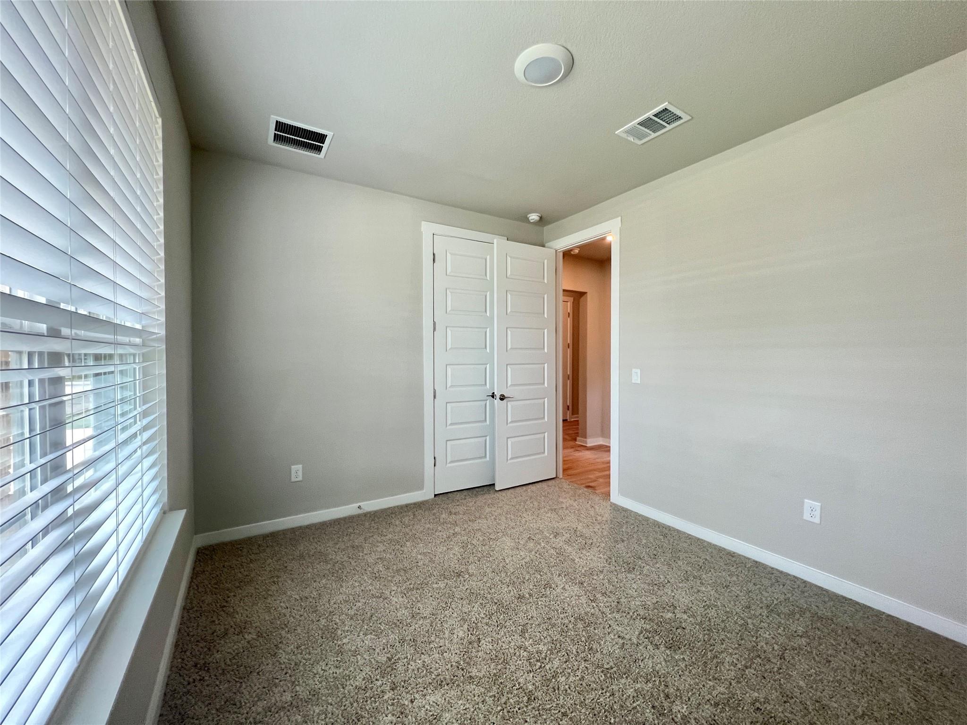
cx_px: 484
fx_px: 363
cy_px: 362
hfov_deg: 106.2
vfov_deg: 89.9
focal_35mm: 13
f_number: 1.8
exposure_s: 1/120
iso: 250
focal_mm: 1.57
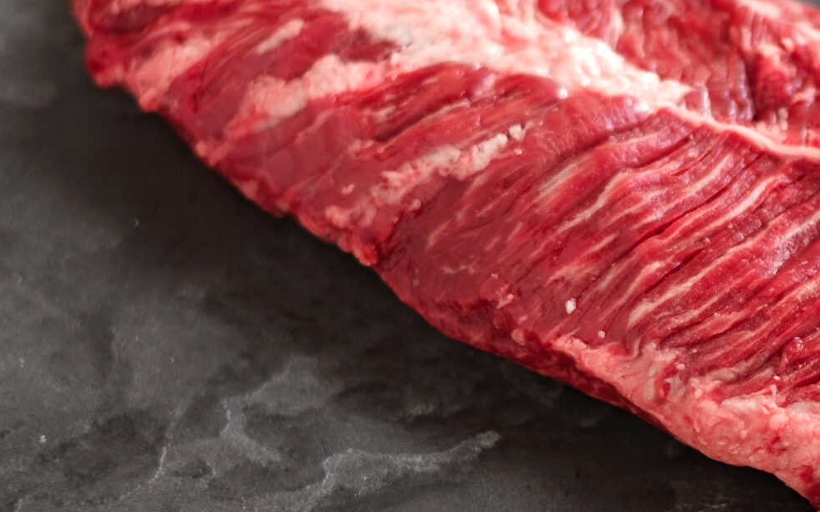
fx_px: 2502
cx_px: 619
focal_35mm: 112
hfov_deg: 18.5
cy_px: 218
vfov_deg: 11.7
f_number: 1.8
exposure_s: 1/55
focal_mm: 35
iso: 200
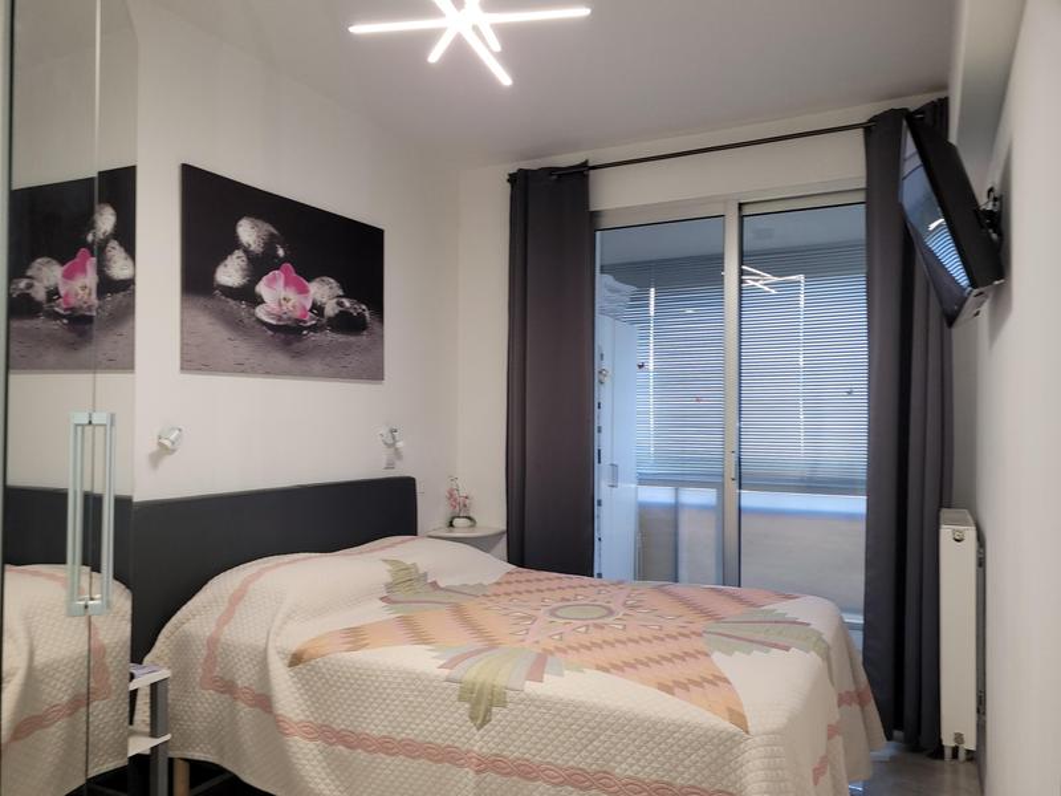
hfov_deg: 67.3
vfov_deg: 53.1
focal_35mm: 26
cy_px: 398
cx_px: 530
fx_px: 797
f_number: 1.8
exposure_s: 1/50
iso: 125
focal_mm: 5.4
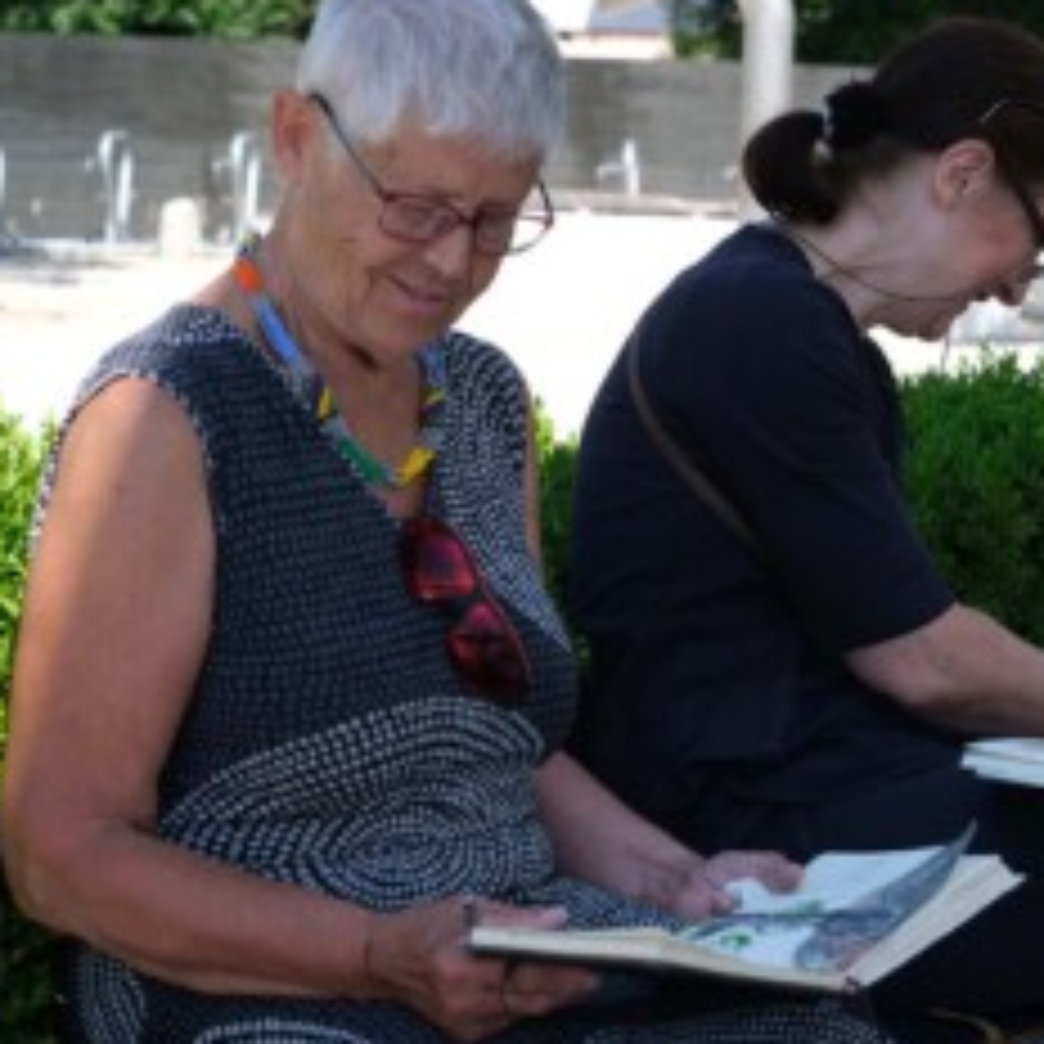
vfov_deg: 15.8
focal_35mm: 110
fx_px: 3753
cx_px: 698
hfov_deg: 15.8
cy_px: 475
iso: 160
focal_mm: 50
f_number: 5.6
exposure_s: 1/280
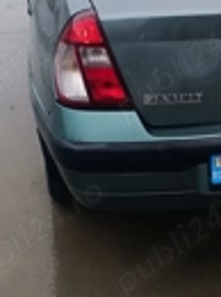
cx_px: 269
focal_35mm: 74
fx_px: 632
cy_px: 101
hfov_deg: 18.7
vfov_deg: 26.2
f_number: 1.65
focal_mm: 6.14
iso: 50
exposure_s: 1/111
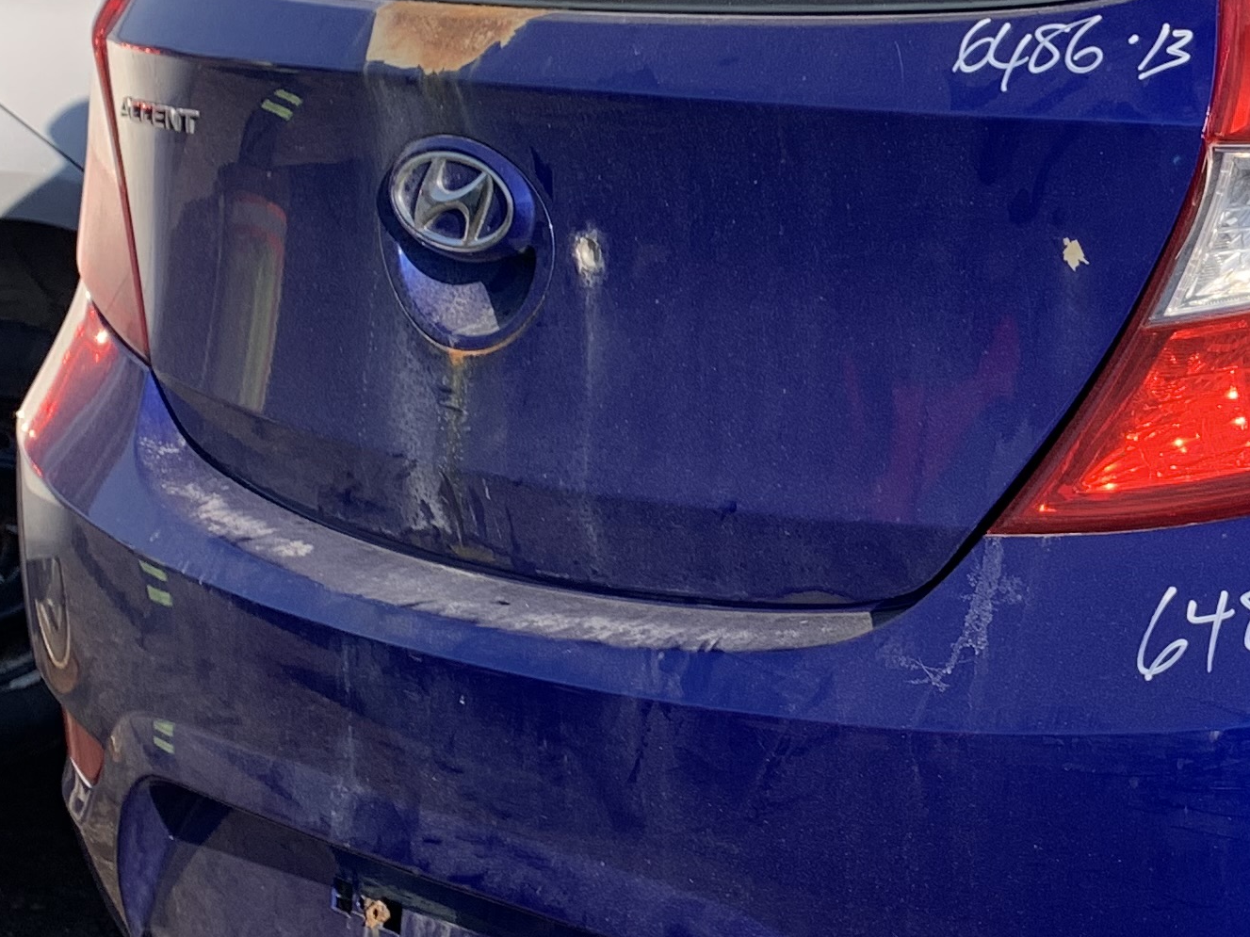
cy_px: 380
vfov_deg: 18.6
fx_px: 2852
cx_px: 1381
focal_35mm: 79
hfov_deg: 23.2
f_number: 1.8
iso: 25
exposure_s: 1/1032
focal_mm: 4.25
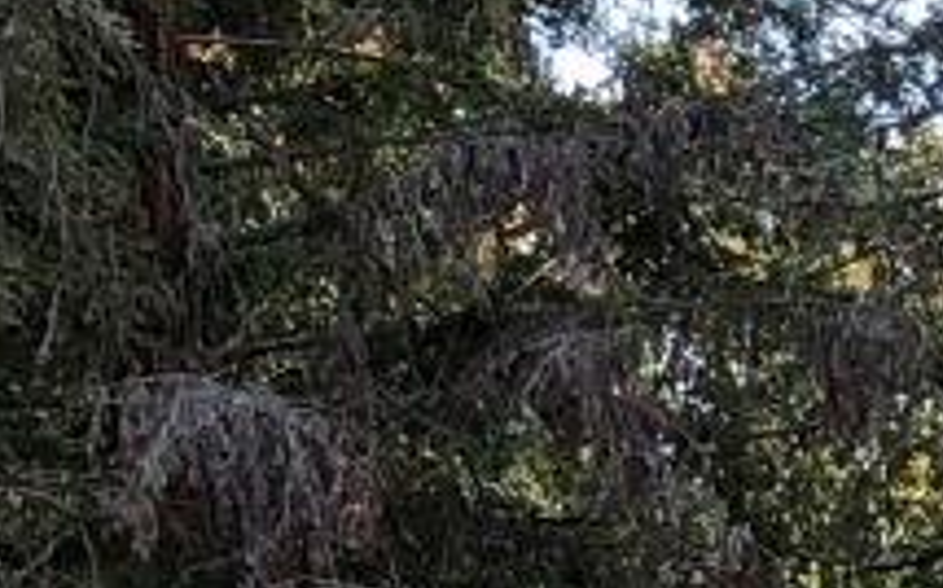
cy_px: 2196
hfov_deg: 10.1
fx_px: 5316
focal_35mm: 207
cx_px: 750
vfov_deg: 5.6
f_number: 1.8
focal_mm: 3.99
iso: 20
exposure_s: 1/302
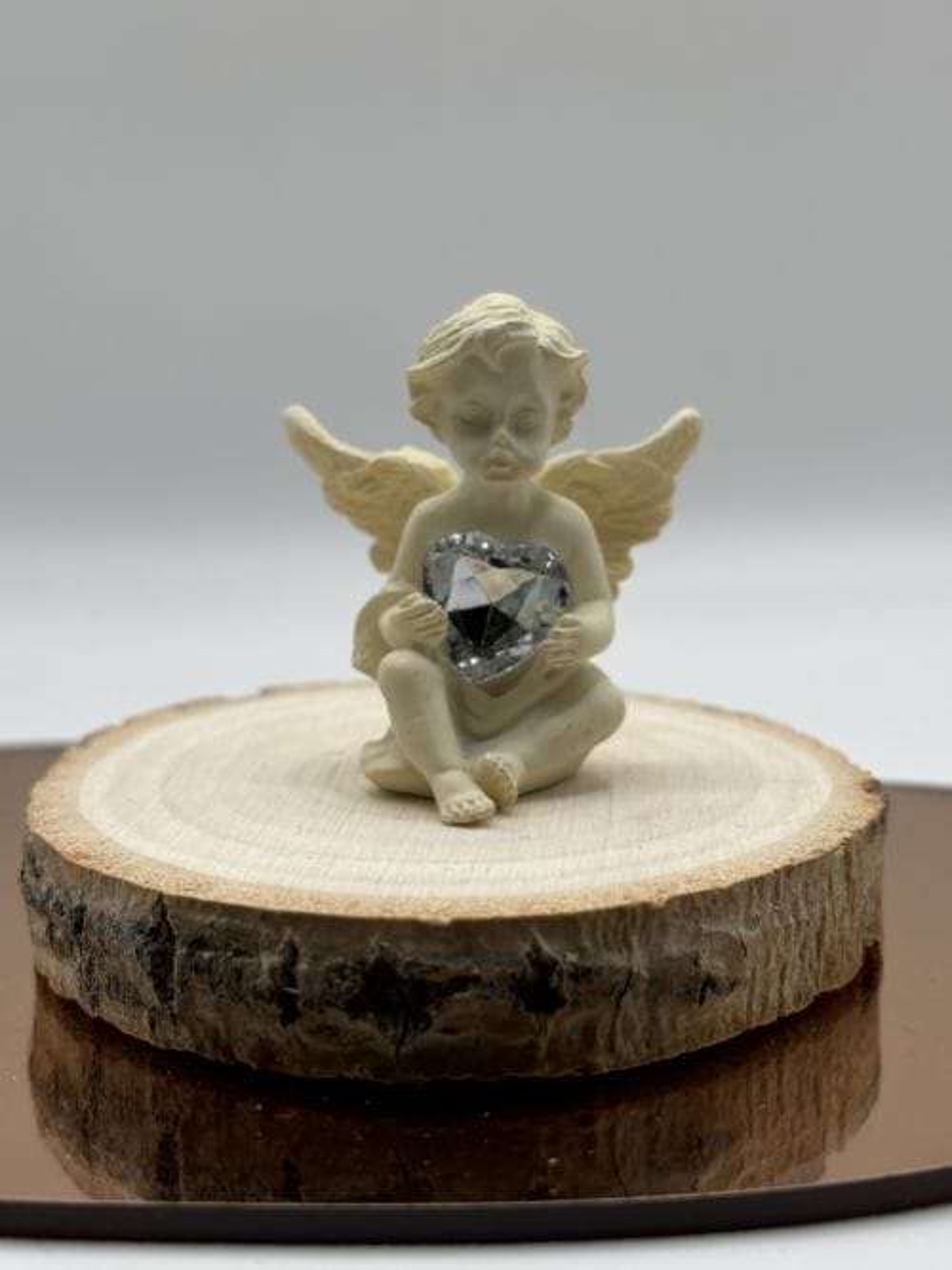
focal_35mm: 52
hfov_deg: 28.0
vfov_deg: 36.8
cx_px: 476
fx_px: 1907
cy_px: 635
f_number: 1.6
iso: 32
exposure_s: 1/364
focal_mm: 5.96
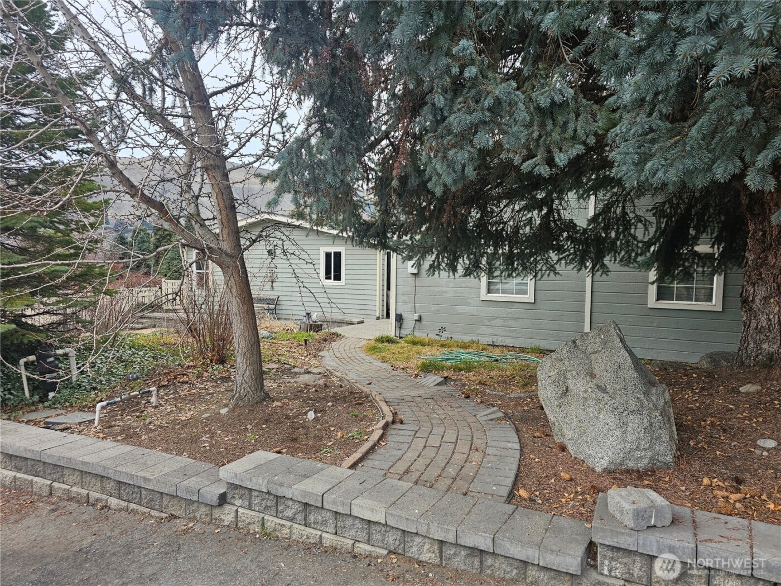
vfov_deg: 58.9
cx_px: 390
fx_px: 519
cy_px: 293
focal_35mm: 23
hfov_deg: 73.9
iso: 16
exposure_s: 1/180
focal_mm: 6.3
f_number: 1.7
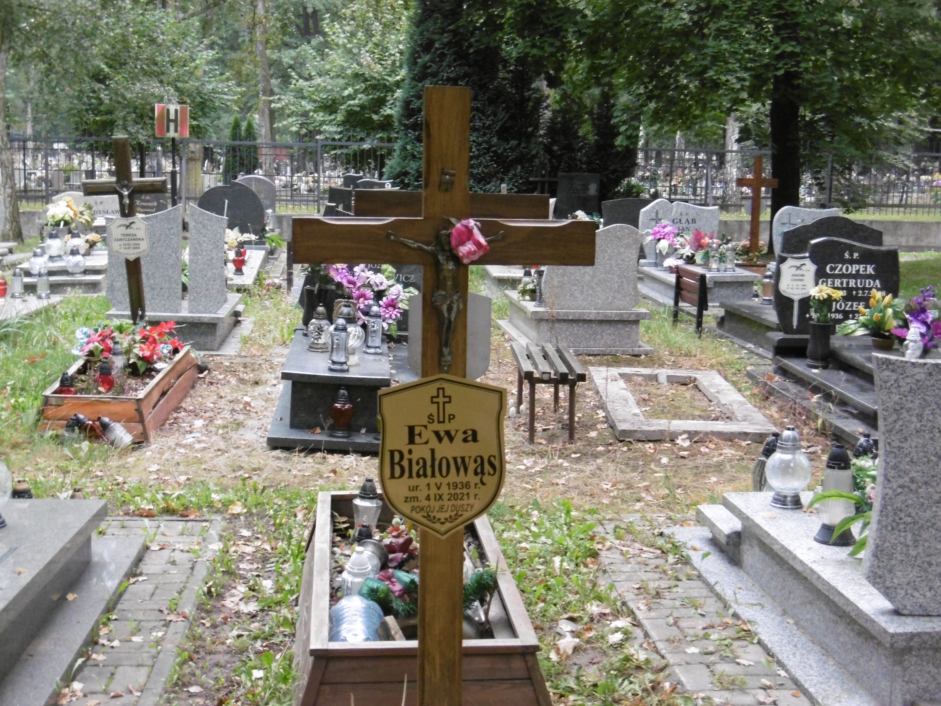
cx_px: 470
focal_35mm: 51
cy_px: 353
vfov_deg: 28.6
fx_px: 1386
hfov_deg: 37.5
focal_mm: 9.2
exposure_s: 1/40
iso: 400
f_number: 4
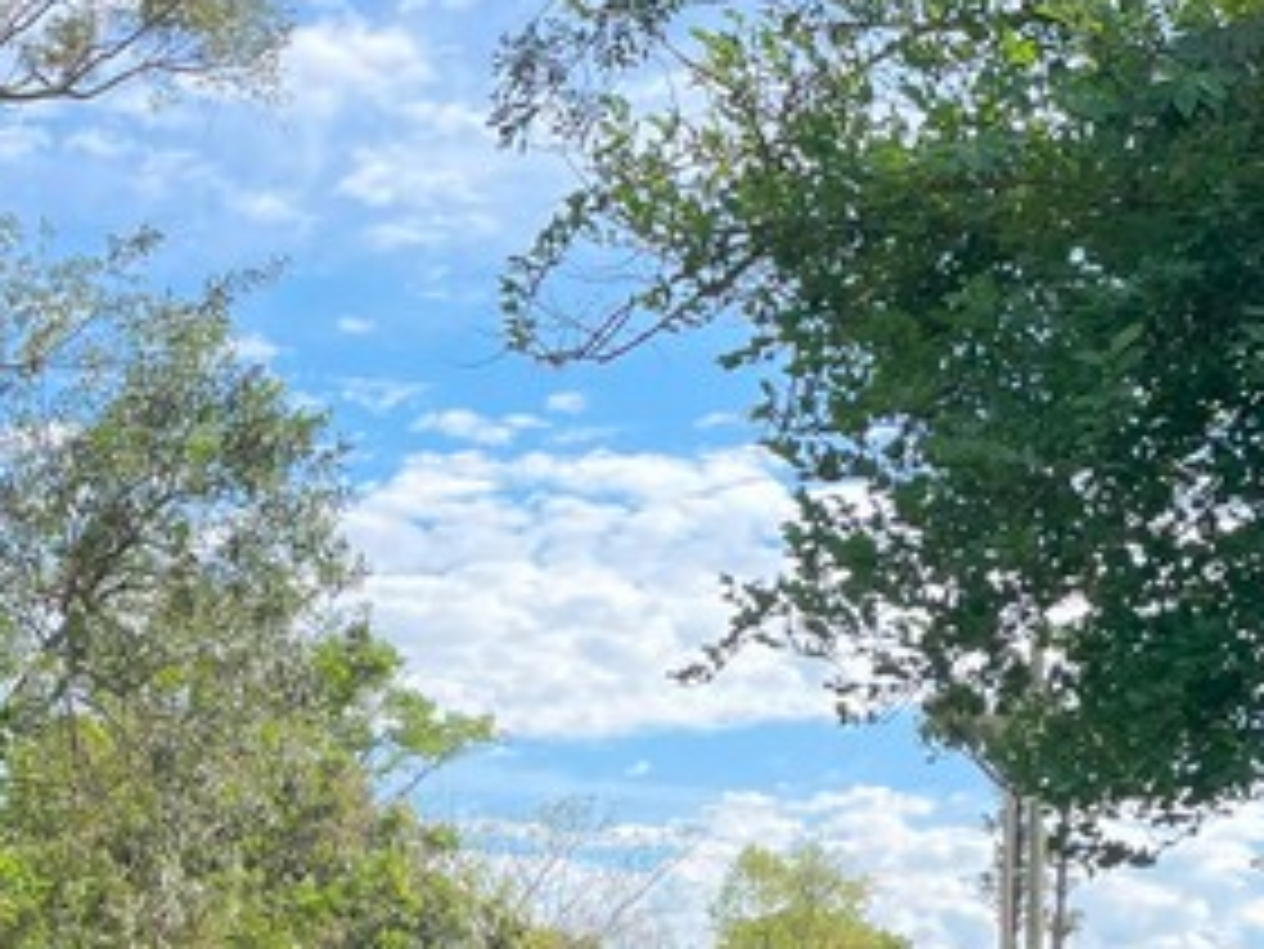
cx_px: 297
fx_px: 2703
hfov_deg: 26.0
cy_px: 1165
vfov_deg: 18.7
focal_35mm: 74
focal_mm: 4.2
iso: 32
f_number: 1.6
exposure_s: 1/1335
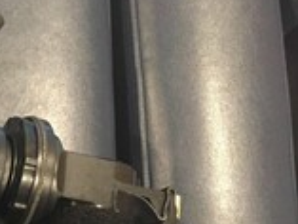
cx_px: -57
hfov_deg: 24.0
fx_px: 638
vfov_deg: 19.0
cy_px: 258
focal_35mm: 74
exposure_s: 1/15
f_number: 2.2
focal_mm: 4.15
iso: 320
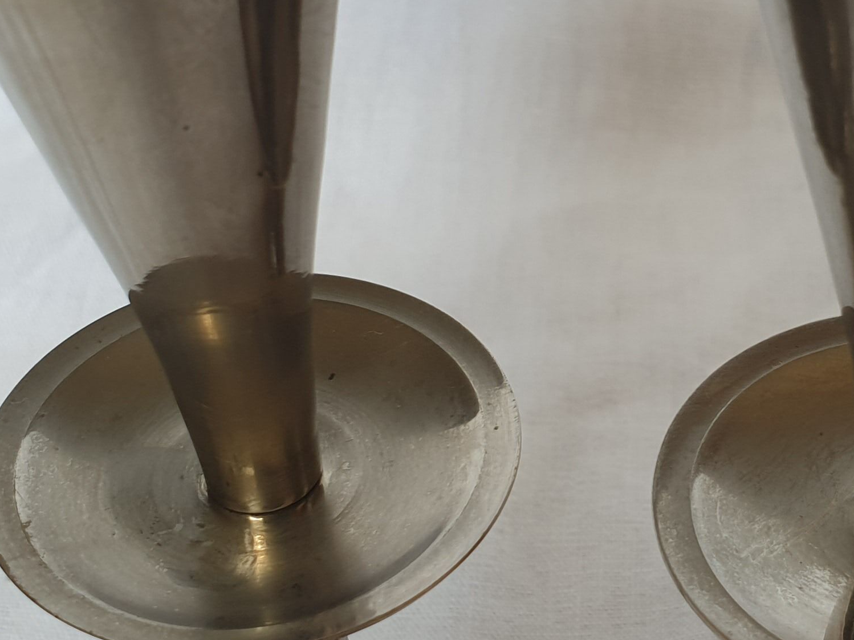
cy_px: 347
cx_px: 624
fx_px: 1727
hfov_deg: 27.5
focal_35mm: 70
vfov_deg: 21.0
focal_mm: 4.3
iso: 64
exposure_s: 1/100
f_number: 2.4
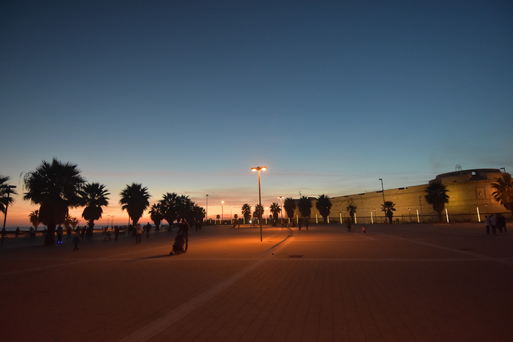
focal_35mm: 18
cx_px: 256
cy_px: 171
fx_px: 256
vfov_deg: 67.4
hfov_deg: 90.0
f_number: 4
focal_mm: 12
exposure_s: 1/30
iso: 1800
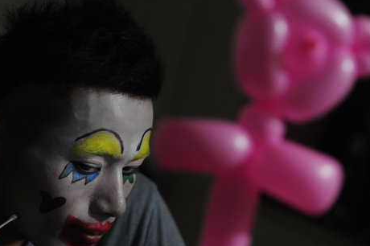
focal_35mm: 176
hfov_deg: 11.7
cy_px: 131
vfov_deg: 7.8
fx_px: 1808
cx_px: 166
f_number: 2.8
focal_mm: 90
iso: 800
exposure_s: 1/50
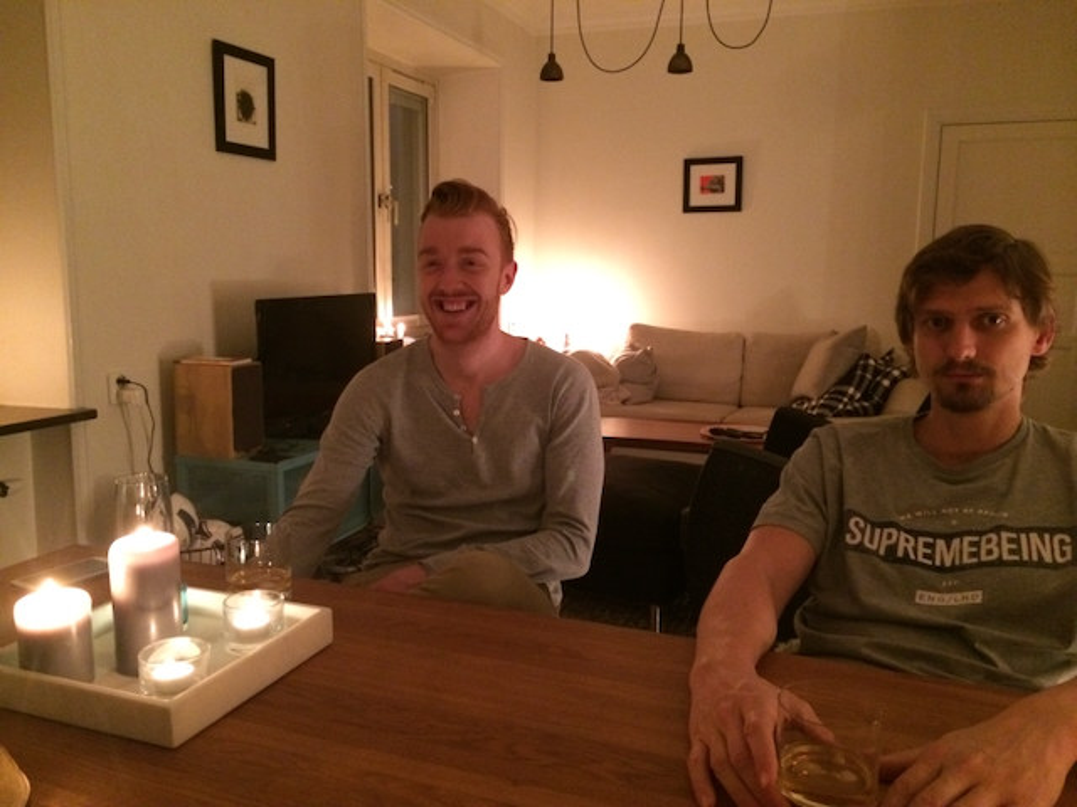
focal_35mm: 30
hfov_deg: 60.0
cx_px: 538
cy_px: 404
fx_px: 933
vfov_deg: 46.8
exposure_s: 1/15
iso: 500
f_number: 2.2
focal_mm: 4.12
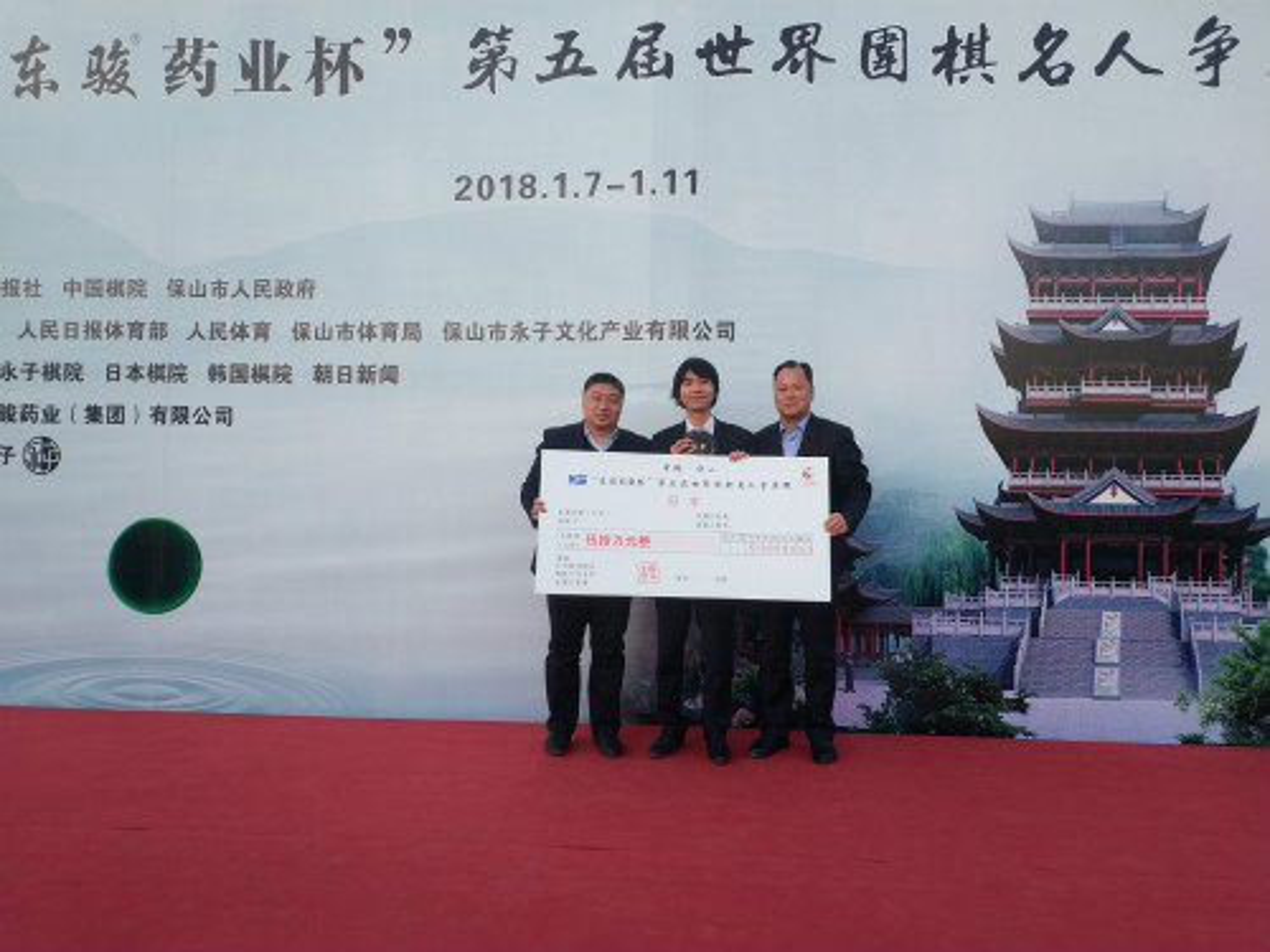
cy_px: 476
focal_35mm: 32
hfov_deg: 56.8
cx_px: 635
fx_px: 1174
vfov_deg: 44.2
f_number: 2
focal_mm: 4.5
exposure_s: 1/100
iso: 102
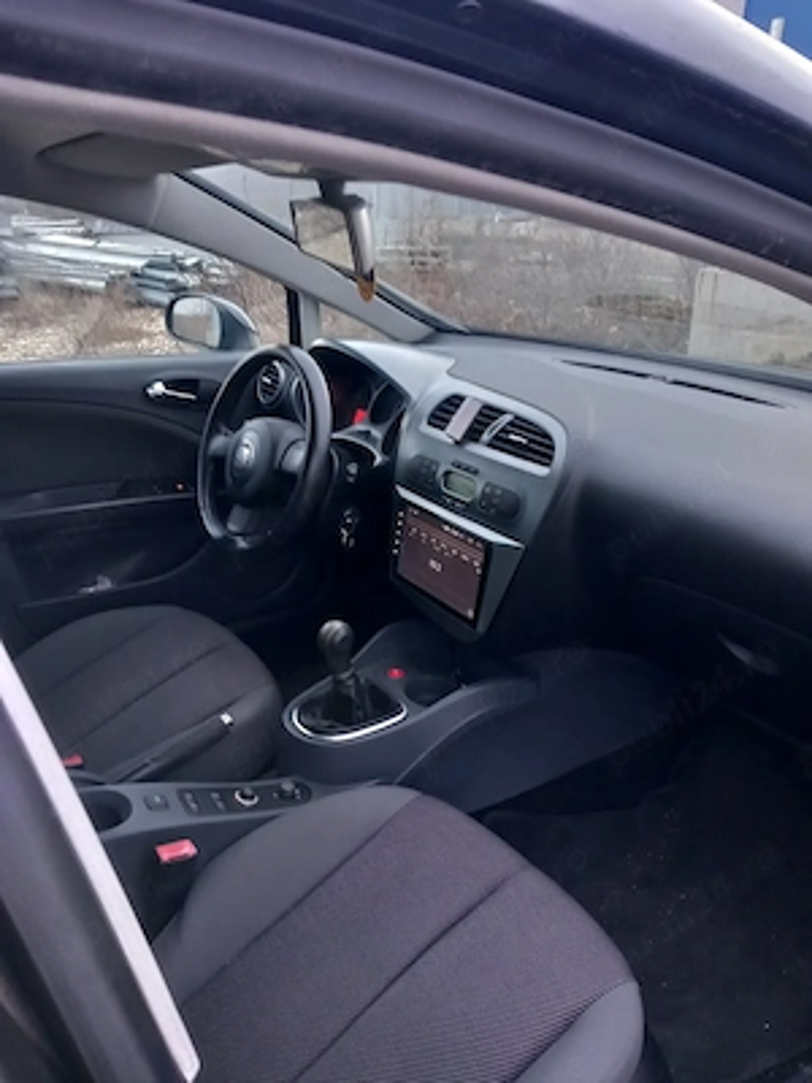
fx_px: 844
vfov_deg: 65.3
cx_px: 406
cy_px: 542
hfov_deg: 51.4
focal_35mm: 27
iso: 400
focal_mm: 4
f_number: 1.8
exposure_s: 1/25
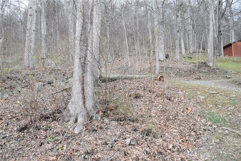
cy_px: 80
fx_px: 221
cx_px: 120
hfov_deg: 57.2
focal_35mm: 33
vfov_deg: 40.0
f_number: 7.1
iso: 400
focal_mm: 22
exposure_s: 1/200
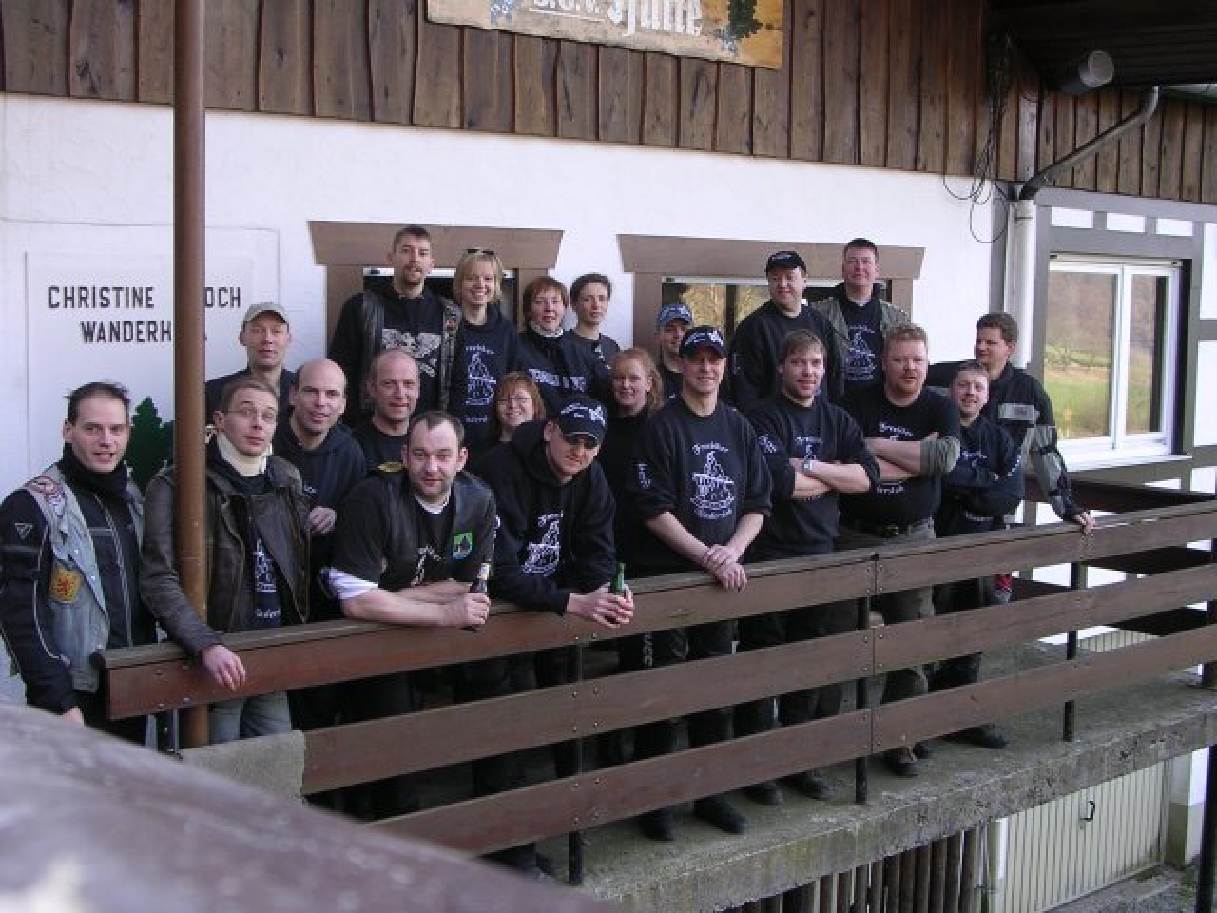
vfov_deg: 29.7
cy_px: 456
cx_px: 608
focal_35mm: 49
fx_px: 1723
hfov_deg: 38.9
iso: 100
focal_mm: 7.5
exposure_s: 1/57.6
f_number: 3.1
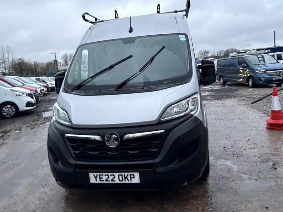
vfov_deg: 53.1
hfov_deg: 67.3
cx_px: 142
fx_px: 213
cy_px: 106
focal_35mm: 26
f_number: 1.6
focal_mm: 5.96
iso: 500
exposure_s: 1/47
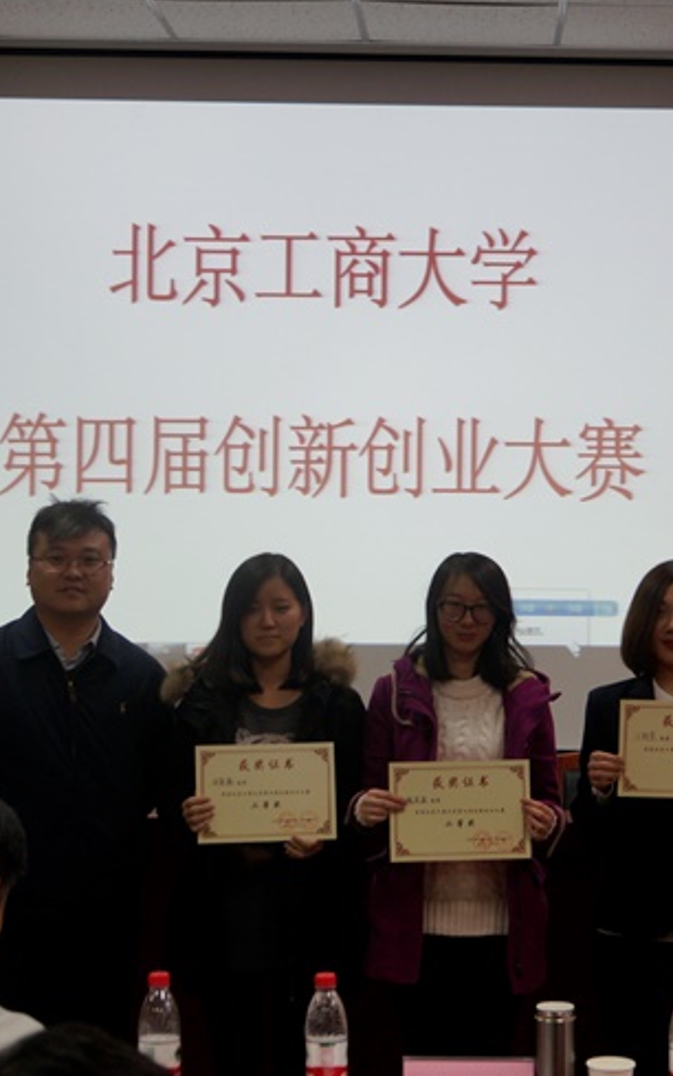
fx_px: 2199
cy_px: 560
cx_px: 552
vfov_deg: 27.5
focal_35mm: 75
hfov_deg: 17.2
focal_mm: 30
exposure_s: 1/60
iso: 320
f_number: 4.5
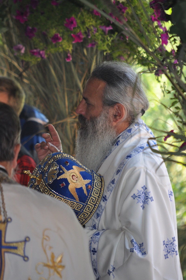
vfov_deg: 6.9
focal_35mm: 300
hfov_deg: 4.6
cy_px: 140
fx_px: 2330
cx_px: 93
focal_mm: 200
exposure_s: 1/125
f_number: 5.6
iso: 640
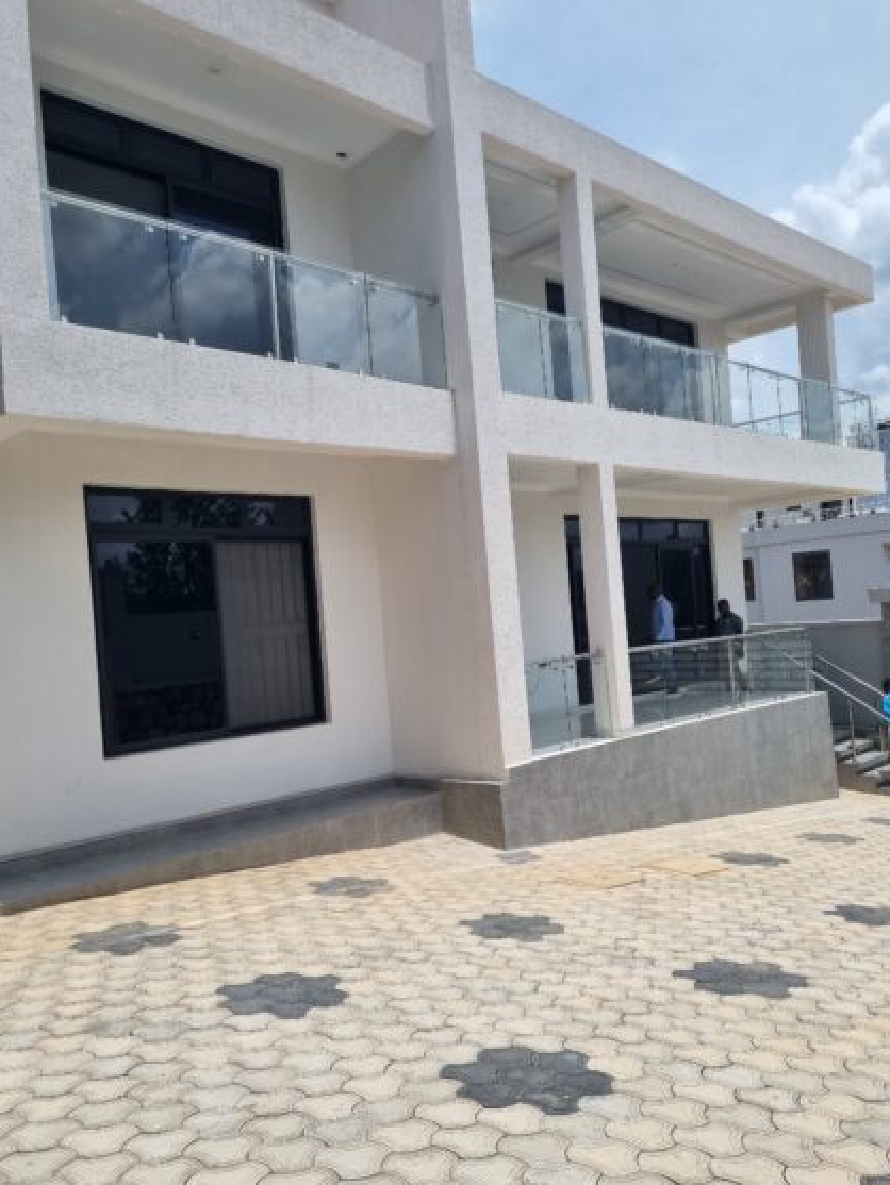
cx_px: 441
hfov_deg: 49.8
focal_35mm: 28
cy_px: 602
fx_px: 959
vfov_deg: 63.4
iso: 50
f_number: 1.8
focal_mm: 5.4
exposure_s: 1/3896
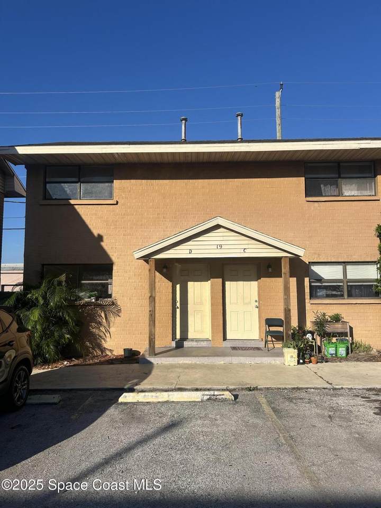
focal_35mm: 26
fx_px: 382
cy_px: 254
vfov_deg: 67.3
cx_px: 190
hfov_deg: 53.1
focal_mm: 5.7
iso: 50
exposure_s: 1/6211
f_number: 1.5
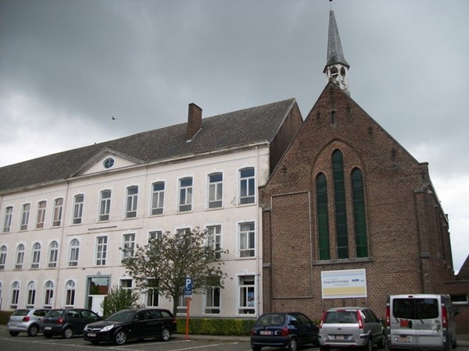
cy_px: 176
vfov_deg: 44.2
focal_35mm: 32
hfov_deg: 56.8
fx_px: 434
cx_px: 234
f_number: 2.9
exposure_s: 1/800
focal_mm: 5.7
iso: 80
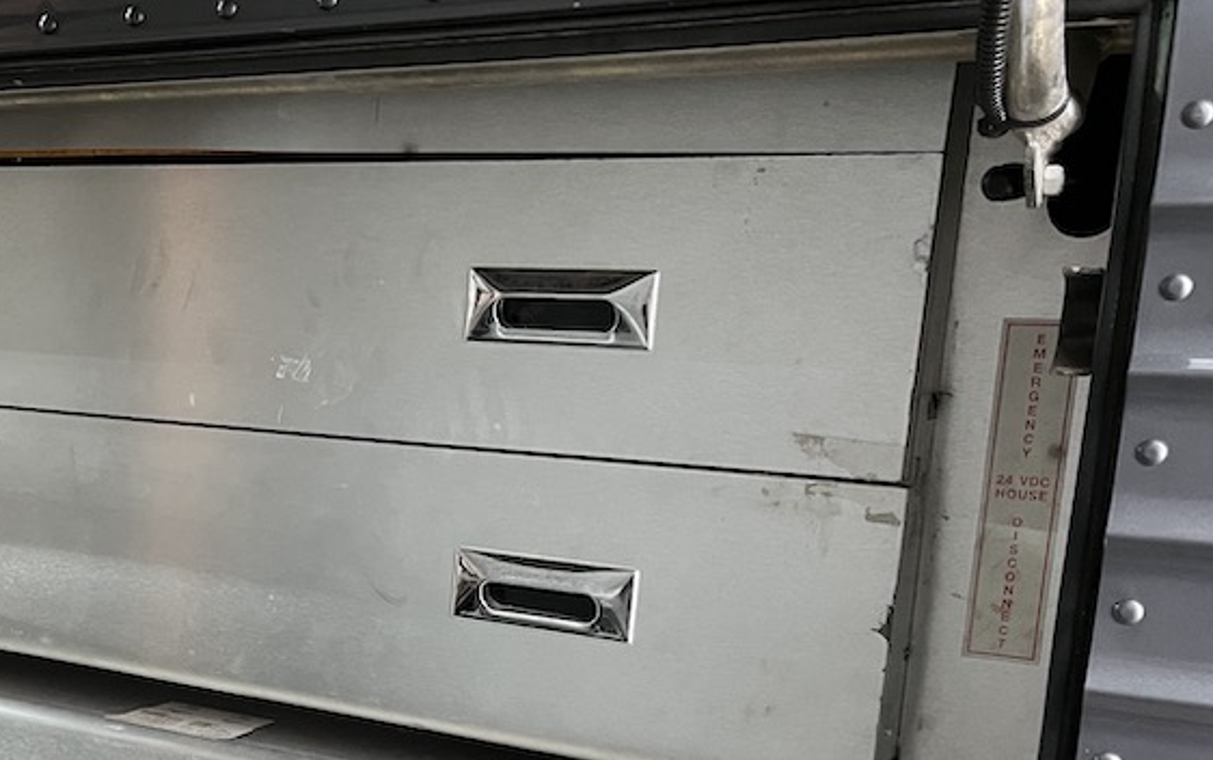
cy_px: 654
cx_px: 255
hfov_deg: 39.5
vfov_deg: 25.7
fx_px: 1621
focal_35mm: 49
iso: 320
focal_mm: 5.1
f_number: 1.6
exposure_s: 1/60
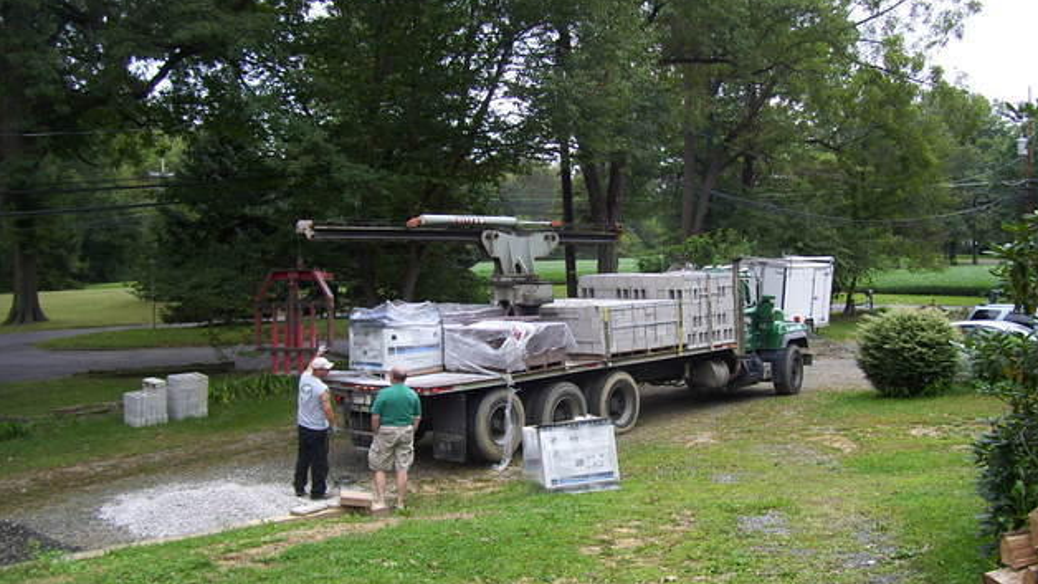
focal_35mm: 40
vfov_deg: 29.6
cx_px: 526
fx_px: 1101
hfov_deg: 50.5
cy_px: 334
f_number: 2.7
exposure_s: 1/160
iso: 100
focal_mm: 6
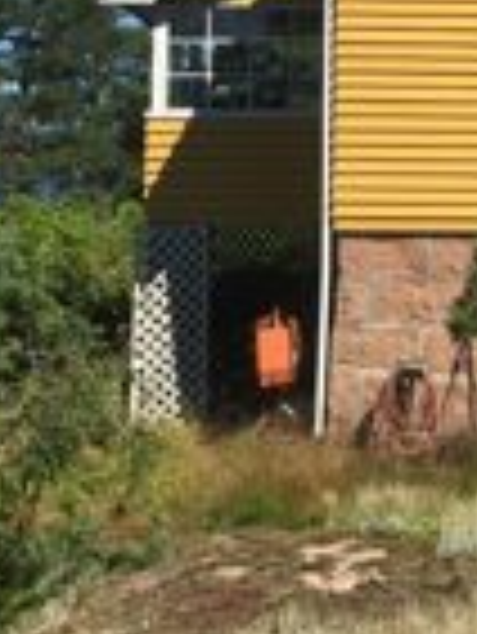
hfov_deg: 17.6
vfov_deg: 23.1
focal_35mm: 82
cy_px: 40
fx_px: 1504
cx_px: 472
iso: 25
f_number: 2.2
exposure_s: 1/1923
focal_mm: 4.15
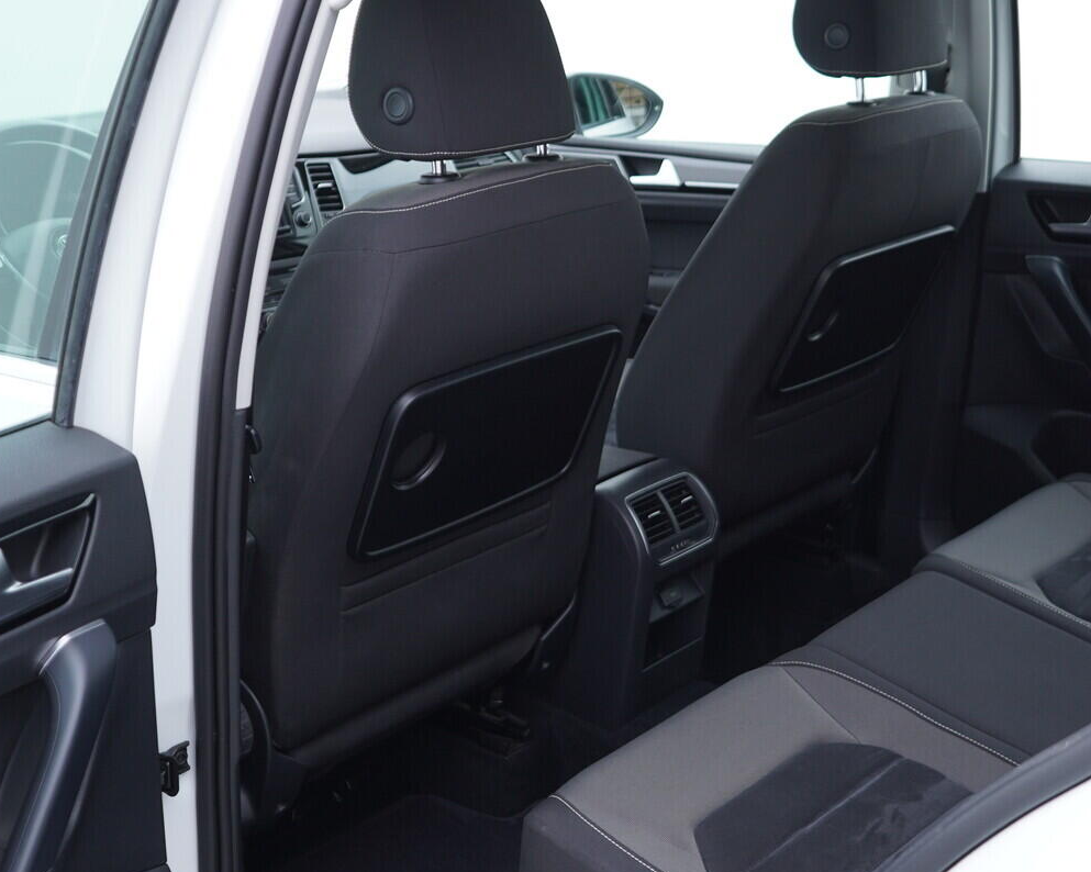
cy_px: 431
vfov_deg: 30.8
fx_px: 1582
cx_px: 670
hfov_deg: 37.9
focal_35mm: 49
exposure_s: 1/40
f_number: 2.8
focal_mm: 24
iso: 160
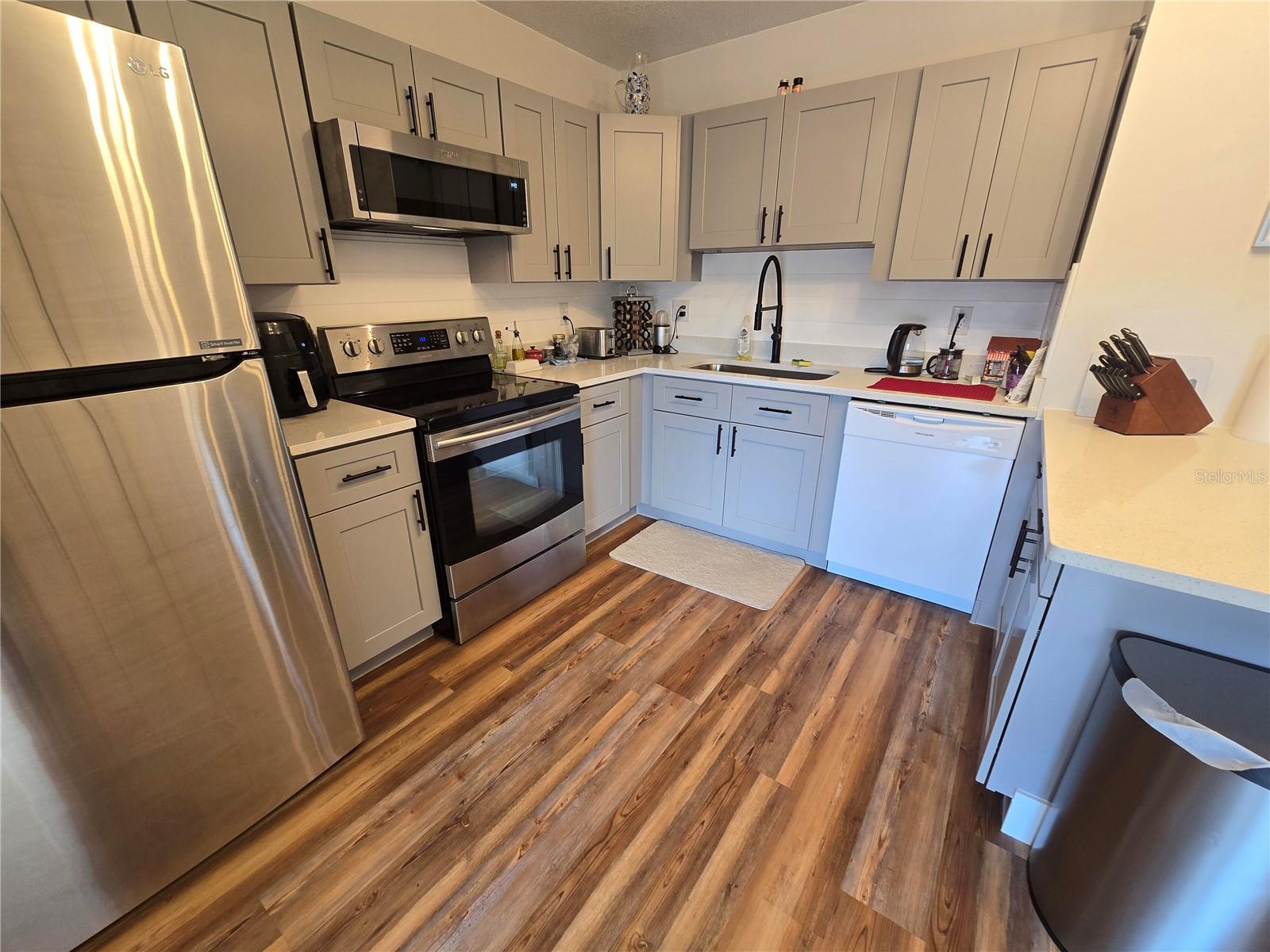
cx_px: 635
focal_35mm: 13
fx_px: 477
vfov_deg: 89.9
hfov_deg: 106.2
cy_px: 476
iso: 125
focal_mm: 2.2
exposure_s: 1/60
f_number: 2.2
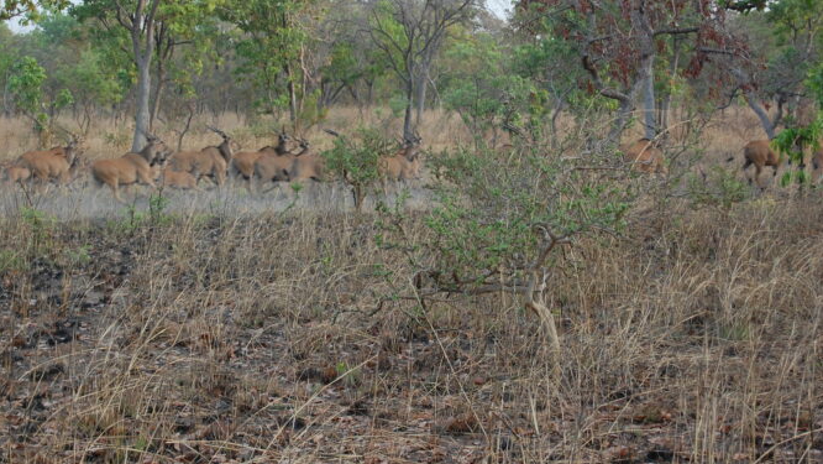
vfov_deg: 12.2
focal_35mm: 100
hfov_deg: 21.4
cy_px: 158
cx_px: 353
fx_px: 2174
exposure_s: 1/125
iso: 360
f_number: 5.6
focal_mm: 55
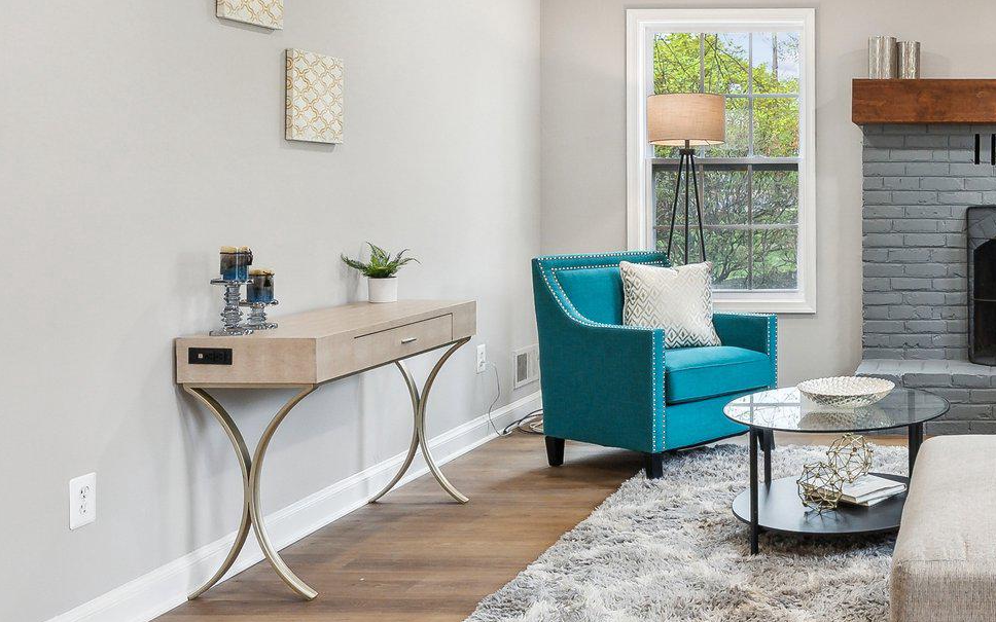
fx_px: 1113
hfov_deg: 42.8
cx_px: 951
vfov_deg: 30.9
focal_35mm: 41
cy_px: 192
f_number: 7.1
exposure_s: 1/50
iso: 640
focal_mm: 19
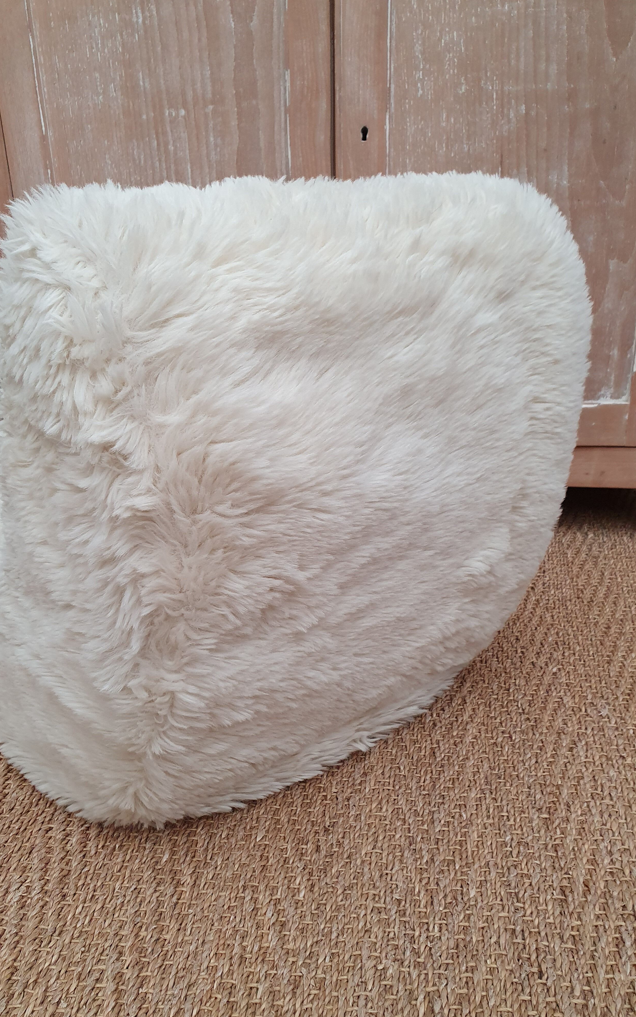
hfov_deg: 44.4
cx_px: 279
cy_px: 515
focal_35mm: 28
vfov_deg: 66.5
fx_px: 777
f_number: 2.4
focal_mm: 4.32
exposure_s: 1/100
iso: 200
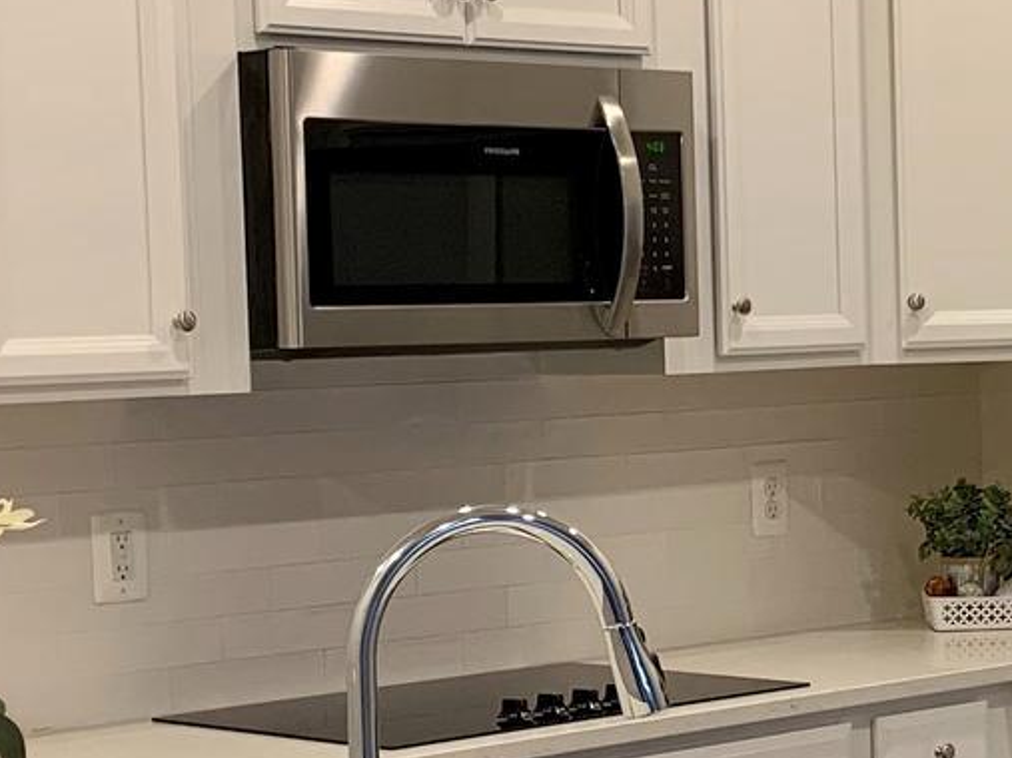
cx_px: 870
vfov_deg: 14.1
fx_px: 3069
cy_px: 485
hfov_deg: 18.5
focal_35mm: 105
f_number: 1.8
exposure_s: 1/60
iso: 80
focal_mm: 4.25
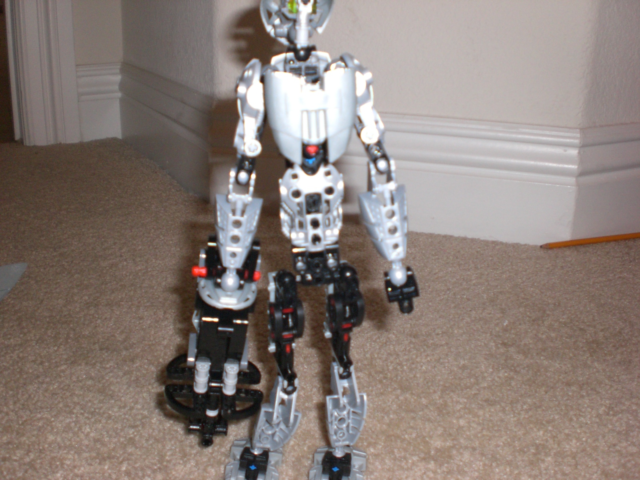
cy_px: 240
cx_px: 320
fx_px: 703
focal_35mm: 38
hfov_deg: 49.0
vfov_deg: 37.7
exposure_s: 1/60
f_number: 3.1
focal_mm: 6.3
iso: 200
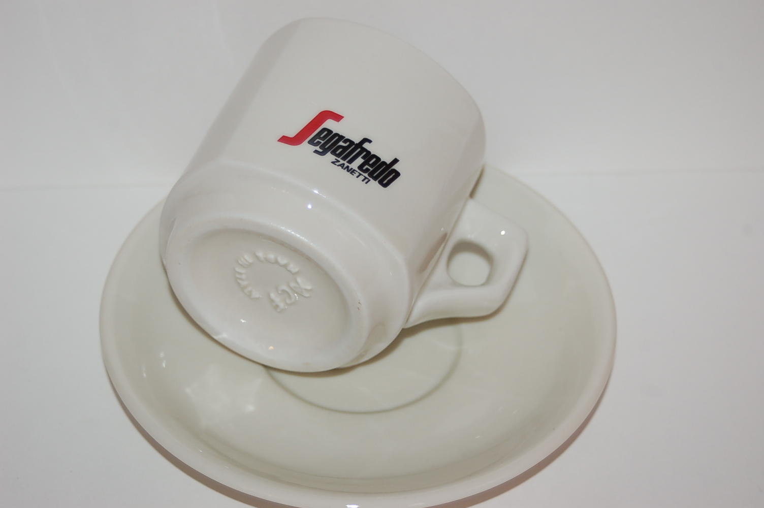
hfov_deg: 21.9
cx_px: 382
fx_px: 1972
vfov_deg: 14.7
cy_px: 254
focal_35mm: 93
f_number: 5.3
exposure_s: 1/60
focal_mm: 62
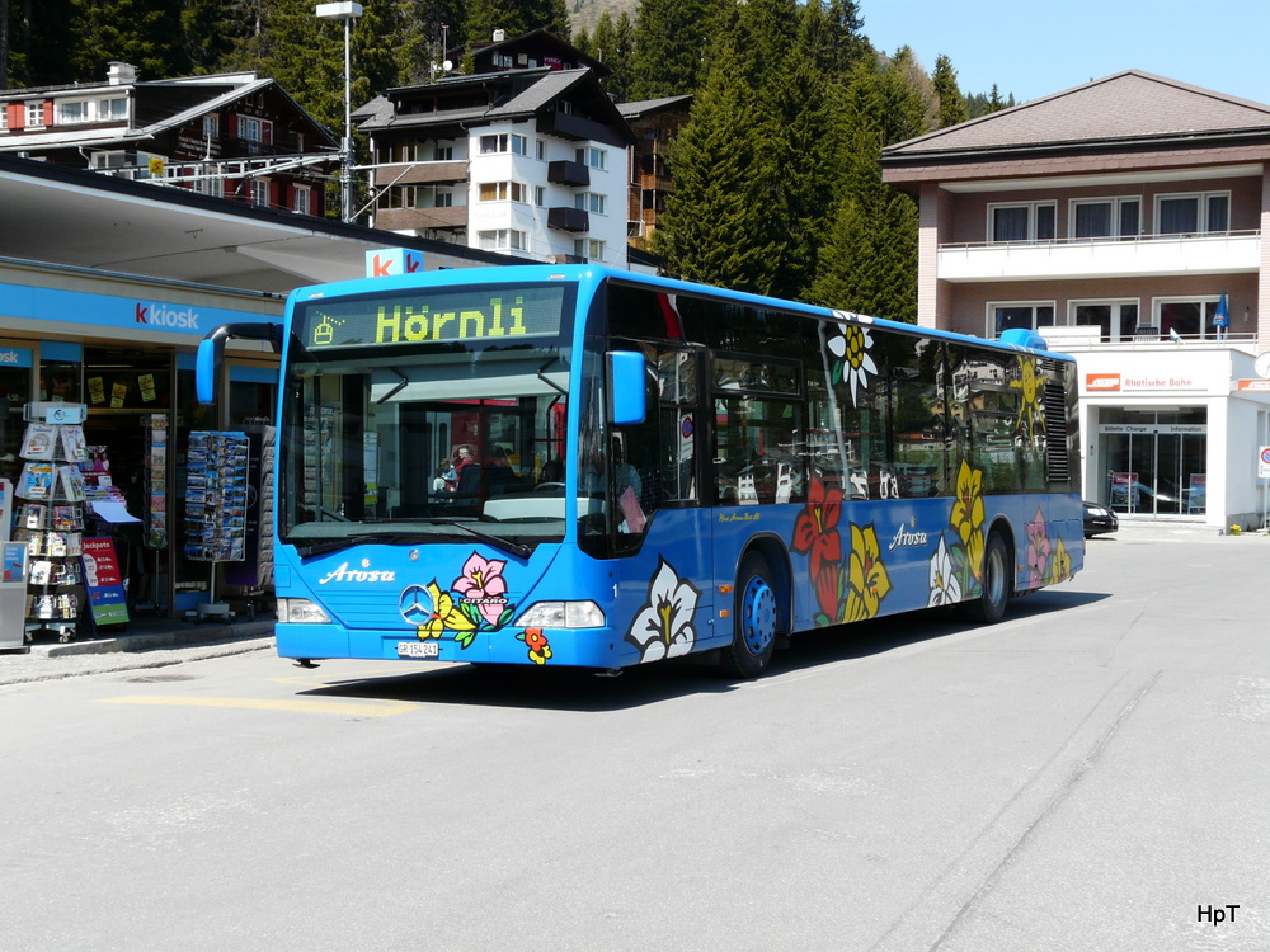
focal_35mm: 53
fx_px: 1944
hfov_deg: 36.2
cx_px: 635
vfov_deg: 27.5
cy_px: 476
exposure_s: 1/320
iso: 100
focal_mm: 8.8
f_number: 5.6
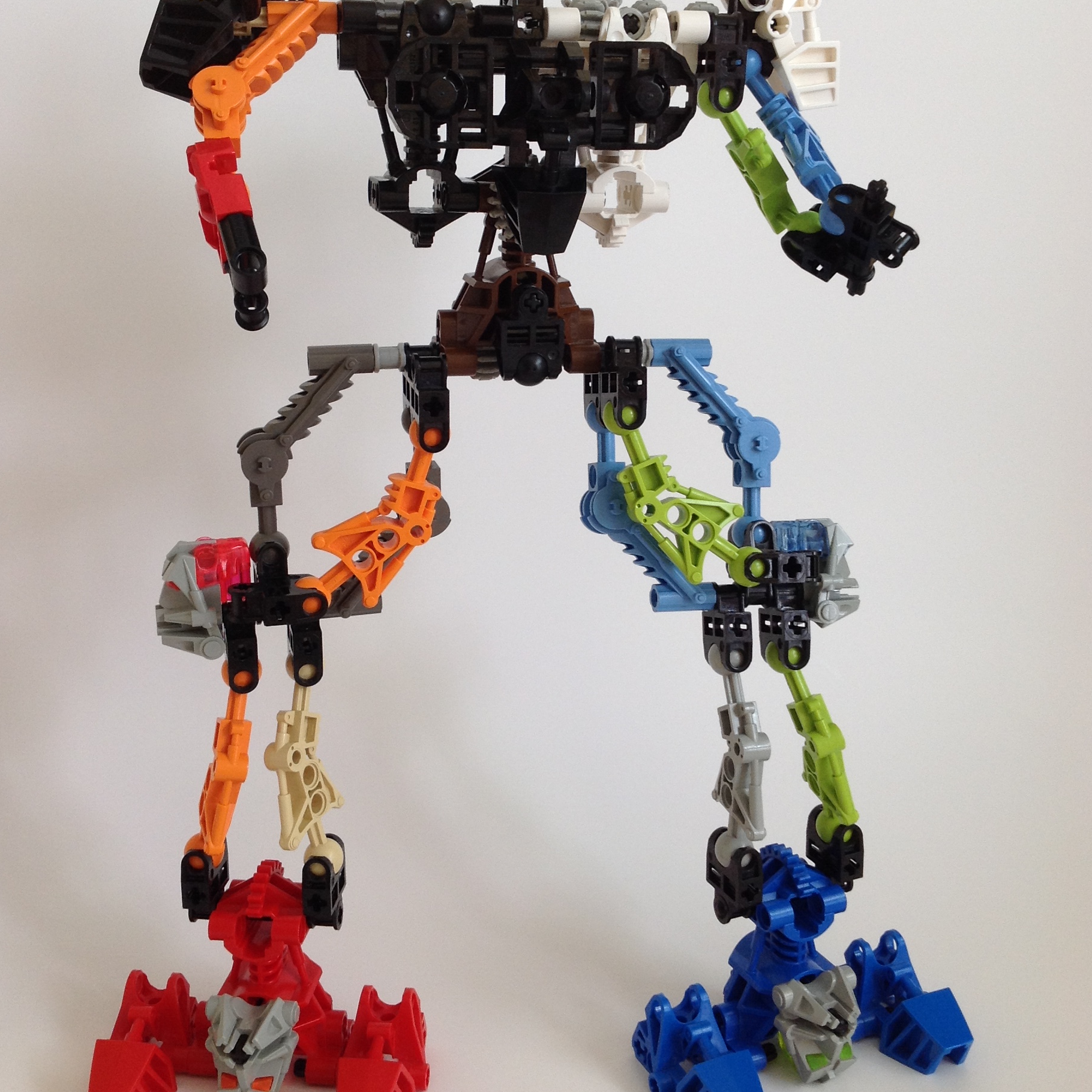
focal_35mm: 44
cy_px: 458
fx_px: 1570
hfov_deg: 38.3
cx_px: 526
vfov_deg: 38.2
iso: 50
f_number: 2.4
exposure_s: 1/20
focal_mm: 4.28
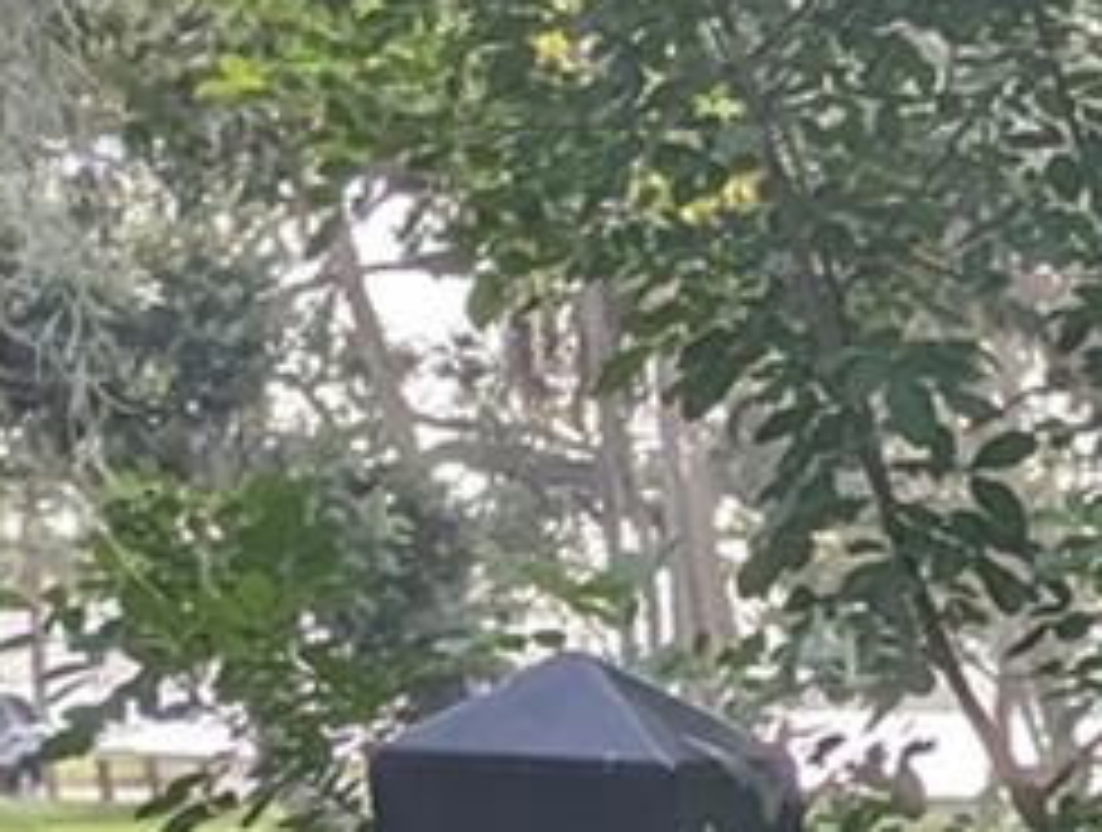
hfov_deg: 10.6
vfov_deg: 8.9
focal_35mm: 156
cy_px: 1821
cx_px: 2748
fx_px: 4978
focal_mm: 6.81
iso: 33
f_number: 1.85
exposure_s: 1/960
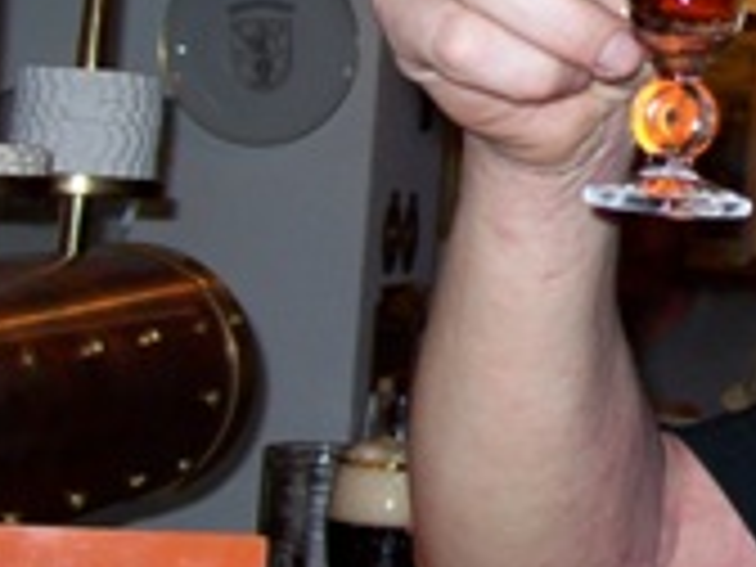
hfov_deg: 15.7
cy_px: -18
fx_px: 2621
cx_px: 936
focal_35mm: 120
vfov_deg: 12.2
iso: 80
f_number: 3
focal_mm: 7.6
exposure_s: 1/73.6
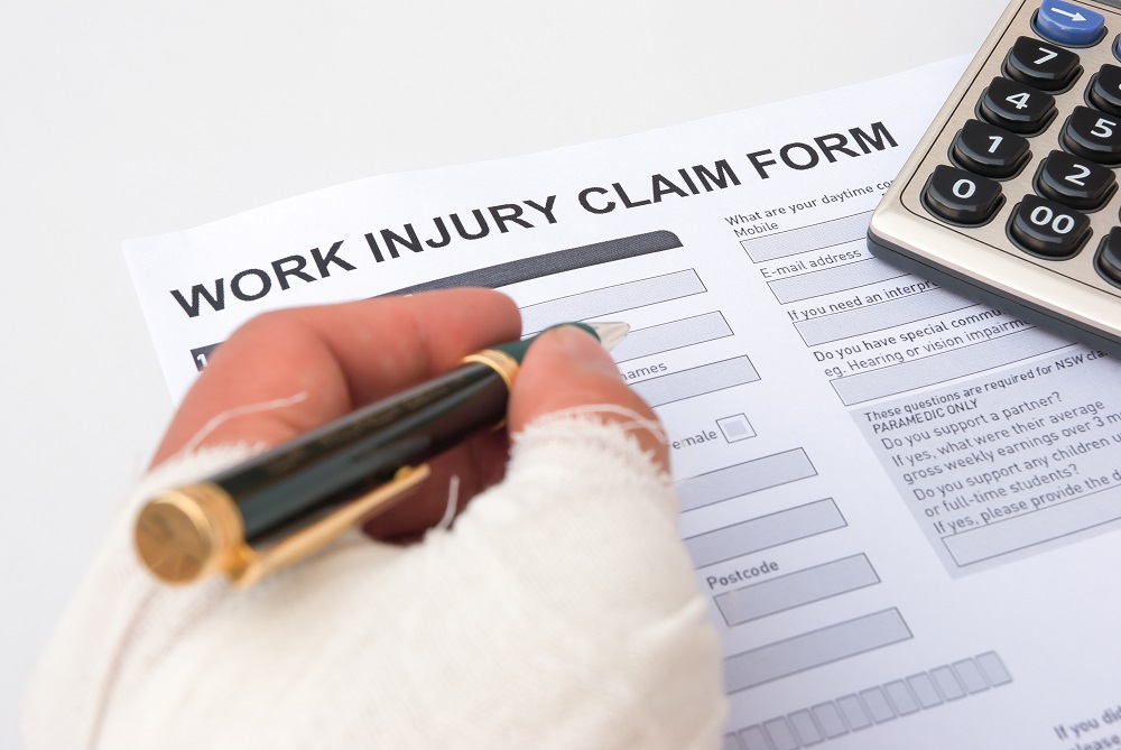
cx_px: 560
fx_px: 2338
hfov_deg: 27.0
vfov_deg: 18.2
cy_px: 375
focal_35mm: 75
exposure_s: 1/50
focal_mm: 50
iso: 100
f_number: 16
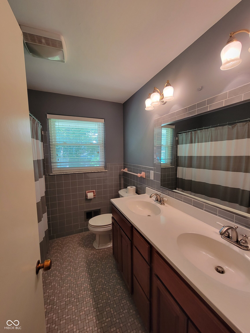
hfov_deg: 89.9
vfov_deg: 106.2
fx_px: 125
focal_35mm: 13
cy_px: 166
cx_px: 125
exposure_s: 1/60
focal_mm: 2.2
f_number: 2.2
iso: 125
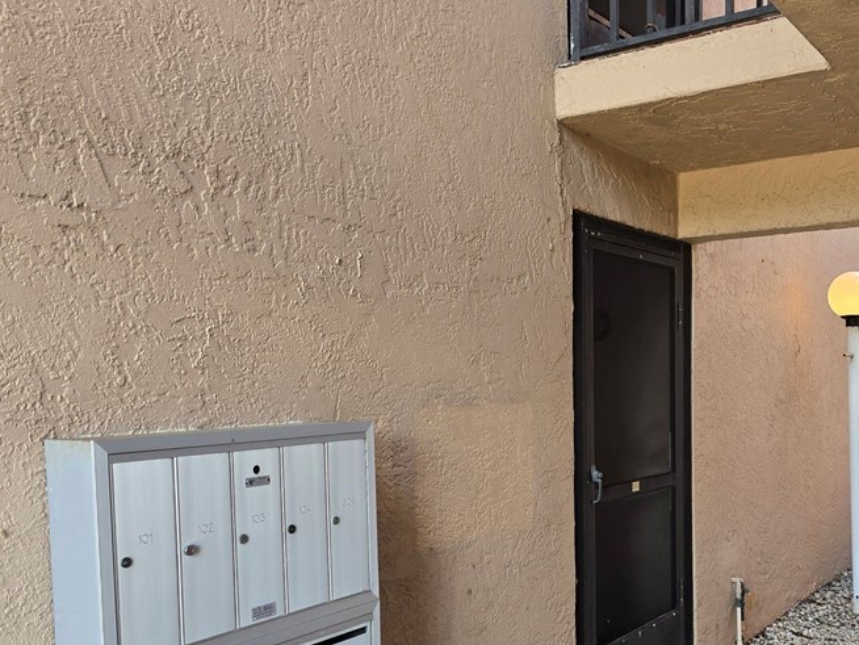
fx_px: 894
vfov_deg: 39.0
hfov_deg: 50.2
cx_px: 592
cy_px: 453
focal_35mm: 36
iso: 80
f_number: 1.7
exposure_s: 1/120
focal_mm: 6.3
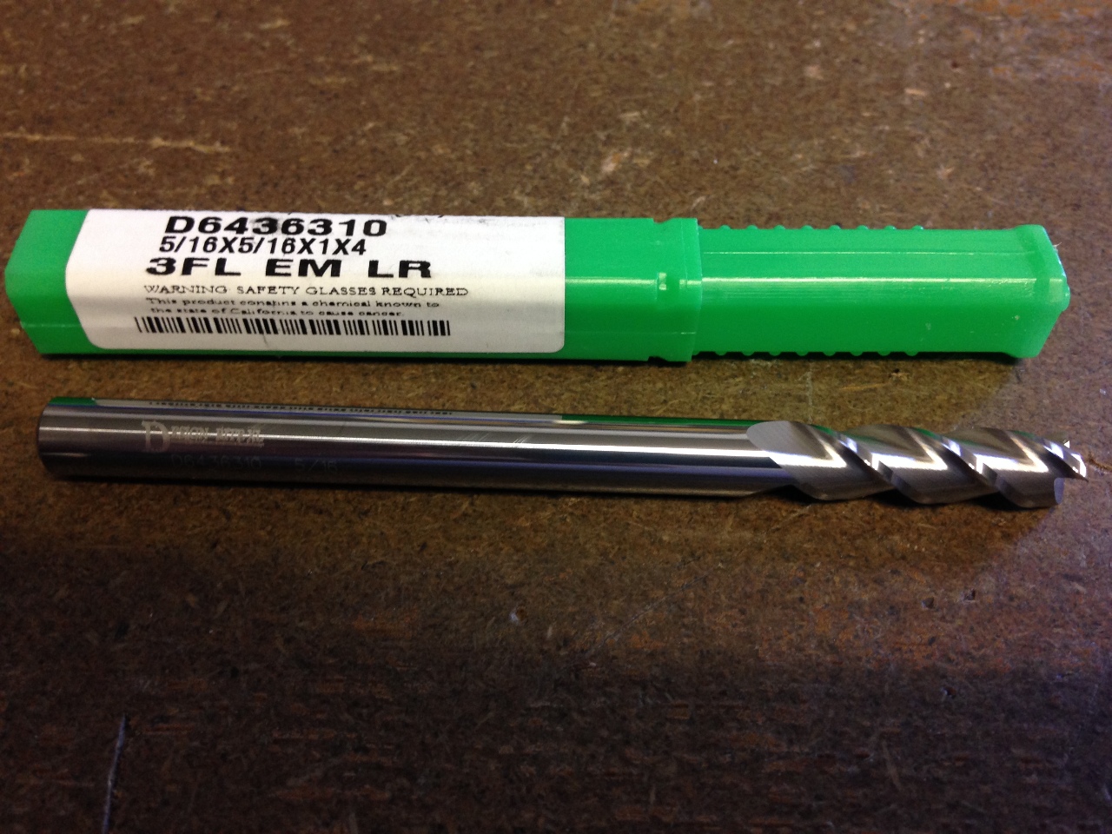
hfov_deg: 55.4
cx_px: 556
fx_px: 1060
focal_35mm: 33
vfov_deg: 42.9
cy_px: 417
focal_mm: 4.12
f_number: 2.4
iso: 125
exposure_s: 1/20
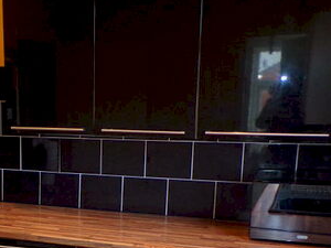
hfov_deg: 33.4
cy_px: 215
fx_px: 535
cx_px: 66
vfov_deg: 25.4
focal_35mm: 56
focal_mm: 4.3
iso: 200
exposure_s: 1/34
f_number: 3
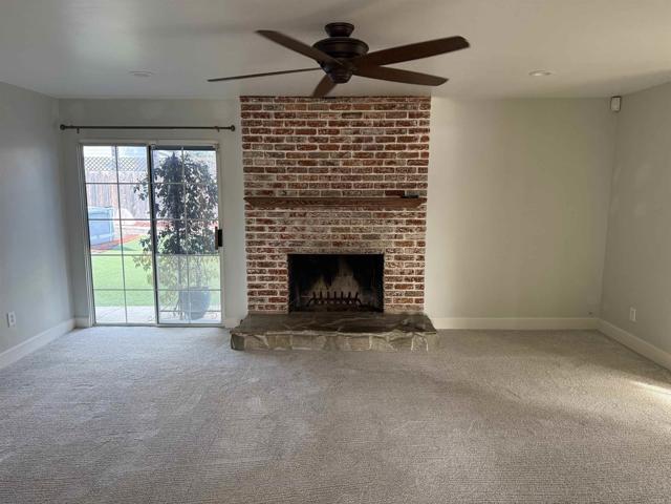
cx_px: 336
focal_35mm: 24
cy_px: 252
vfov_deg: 56.8
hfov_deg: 71.6
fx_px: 465
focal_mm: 6.76
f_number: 1.78
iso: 400
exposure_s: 1/120
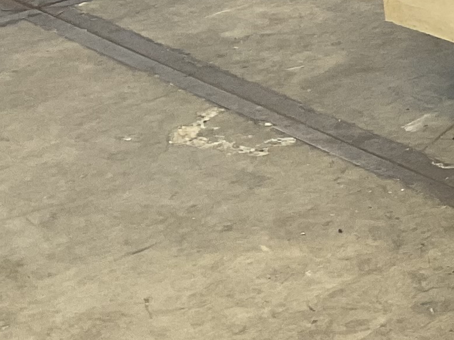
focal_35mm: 151
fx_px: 1981
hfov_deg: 10.8
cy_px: 35
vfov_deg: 9.8
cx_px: 1144
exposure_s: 1/100
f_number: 1.8
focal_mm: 3
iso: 40
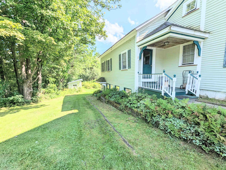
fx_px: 85
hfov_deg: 106.1
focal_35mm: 13
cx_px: 113
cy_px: 85
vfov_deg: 90.1
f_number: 2.2
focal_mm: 1.95
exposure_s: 1/1453
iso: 48
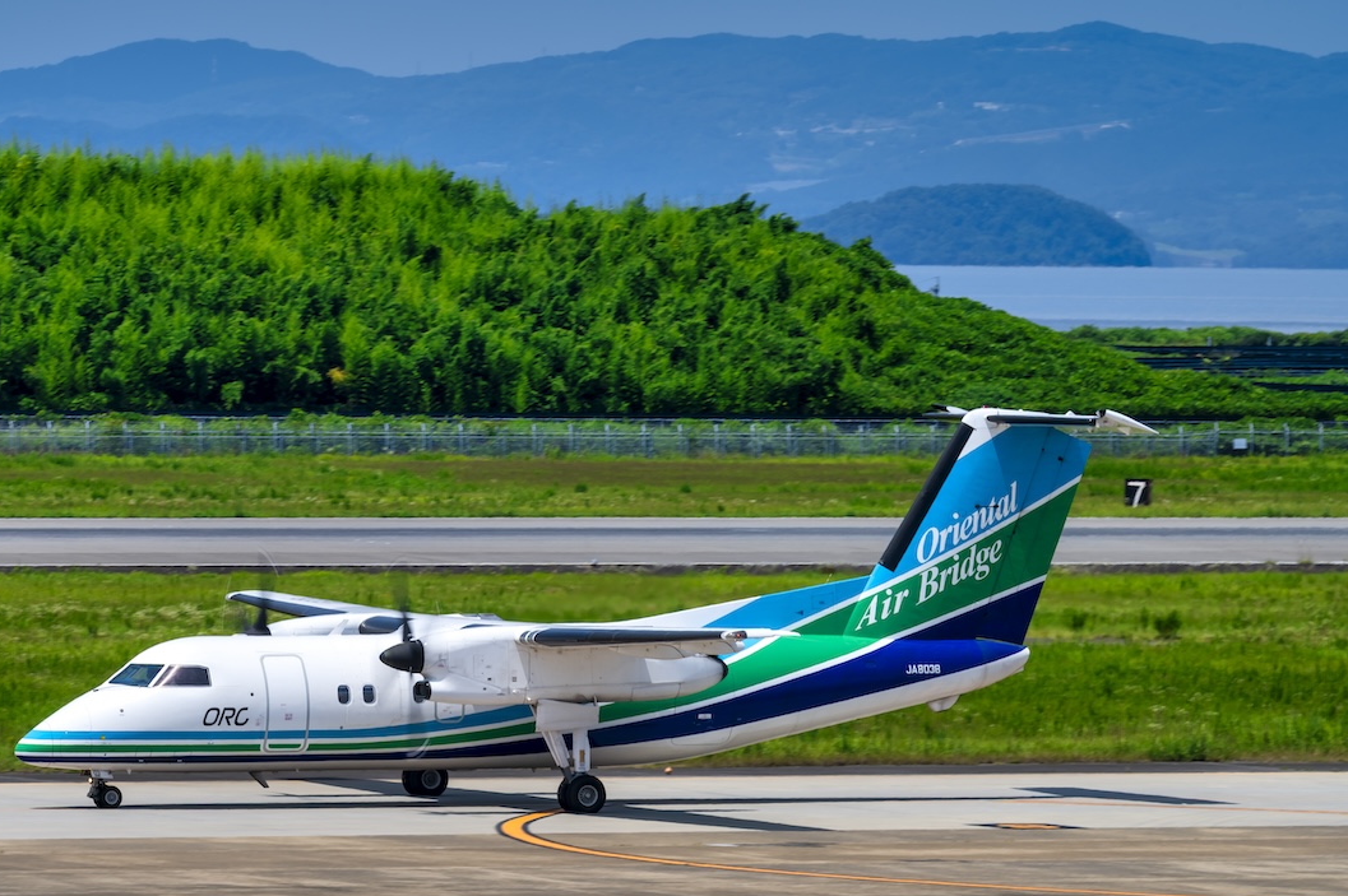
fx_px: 11786
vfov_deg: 4.4
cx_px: 553
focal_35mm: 315
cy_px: 492
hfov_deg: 6.5
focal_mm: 260
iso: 100
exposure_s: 1/125
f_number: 14
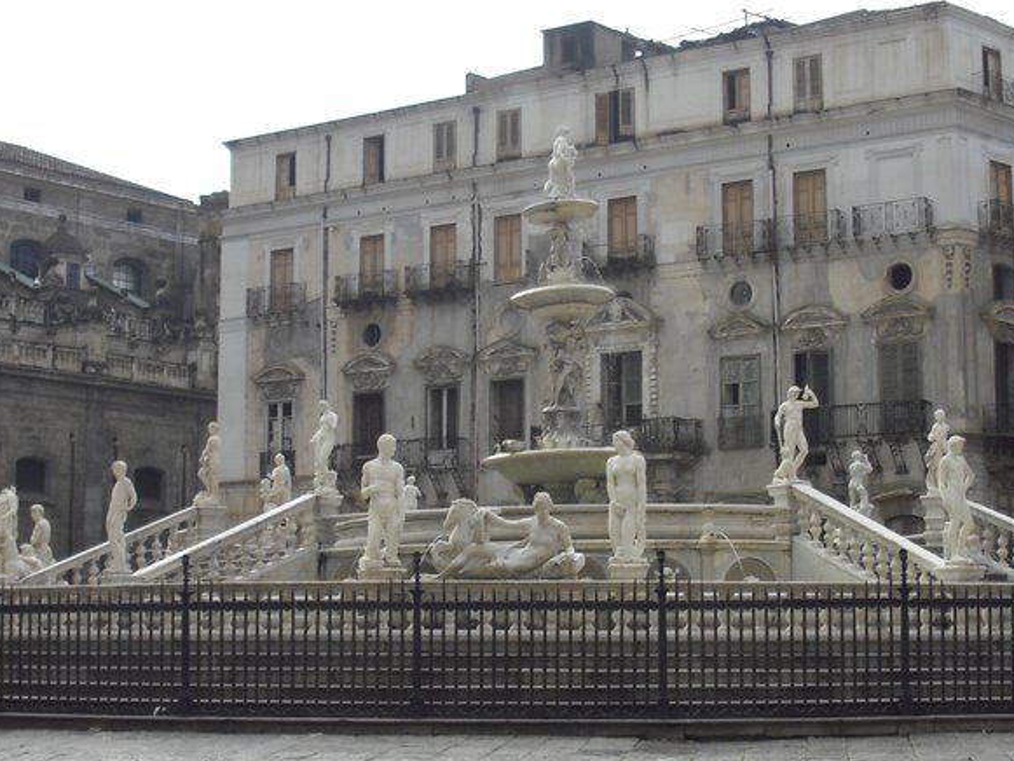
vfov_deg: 21.9
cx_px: 548
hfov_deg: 29.0
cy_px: 429
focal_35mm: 67
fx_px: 1963
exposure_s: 1/100
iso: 100
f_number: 8
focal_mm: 6.2
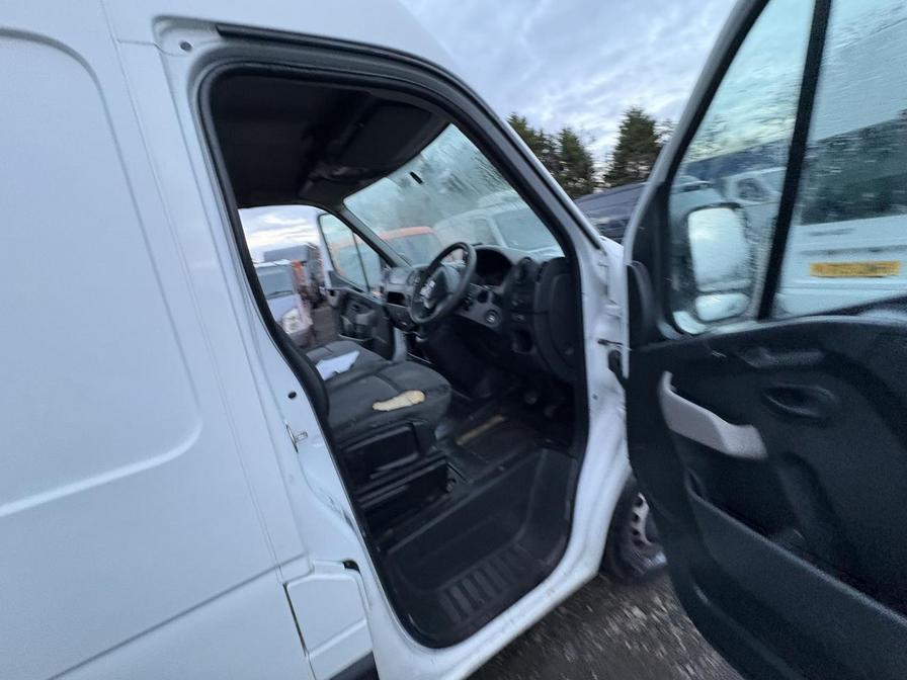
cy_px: 340
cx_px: 454
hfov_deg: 102.1
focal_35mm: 14
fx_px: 367
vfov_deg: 85.7
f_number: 2.2
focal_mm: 2.22
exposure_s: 1/60
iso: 640
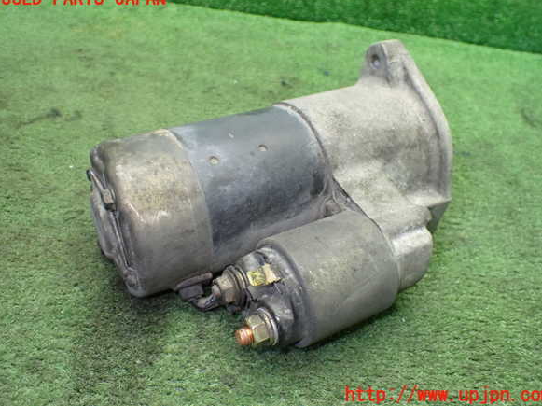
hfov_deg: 58.4
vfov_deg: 45.4
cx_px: 276
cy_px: 197
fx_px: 485
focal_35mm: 31
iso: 800
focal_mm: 5.4
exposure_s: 1/100
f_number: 2.3
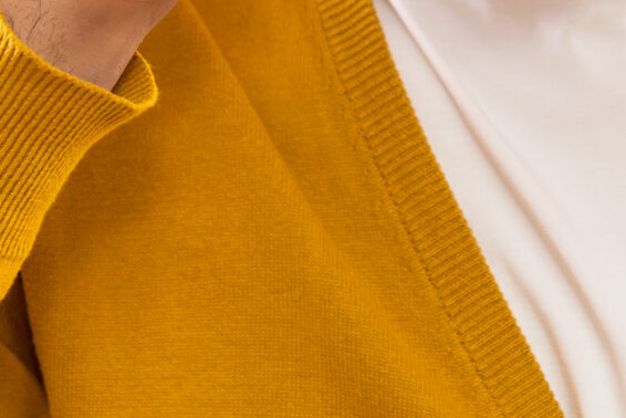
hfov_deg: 9.1
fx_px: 3932
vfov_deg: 6.0
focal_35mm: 226
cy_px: -197
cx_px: 523
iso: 100
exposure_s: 1/160
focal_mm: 50
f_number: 4
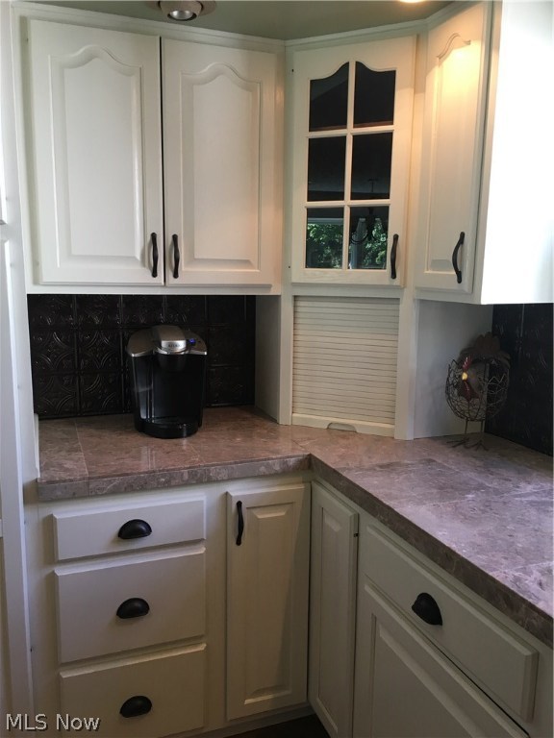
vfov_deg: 61.7
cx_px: 277
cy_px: 369
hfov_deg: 48.2
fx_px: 619
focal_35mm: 29
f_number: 2.2
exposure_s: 1/30
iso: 64
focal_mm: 4.15
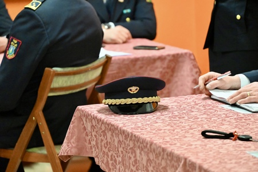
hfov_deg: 10.3
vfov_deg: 6.9
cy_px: 86
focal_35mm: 200
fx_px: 1433
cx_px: 129
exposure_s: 1/125
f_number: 6.3
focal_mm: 200
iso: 16000
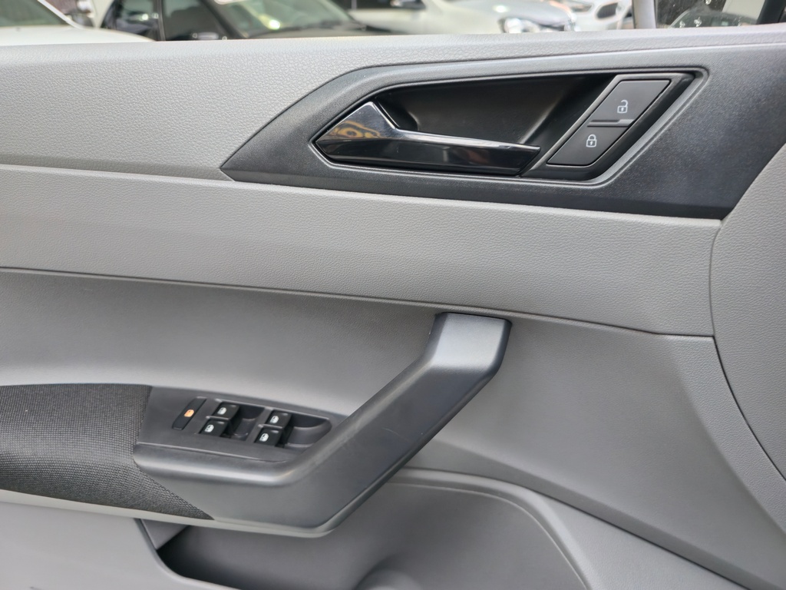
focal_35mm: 23
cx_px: 393
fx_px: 522
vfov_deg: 58.9
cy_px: 295
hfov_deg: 73.9
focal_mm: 6.3
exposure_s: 1/40
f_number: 1.7
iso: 250
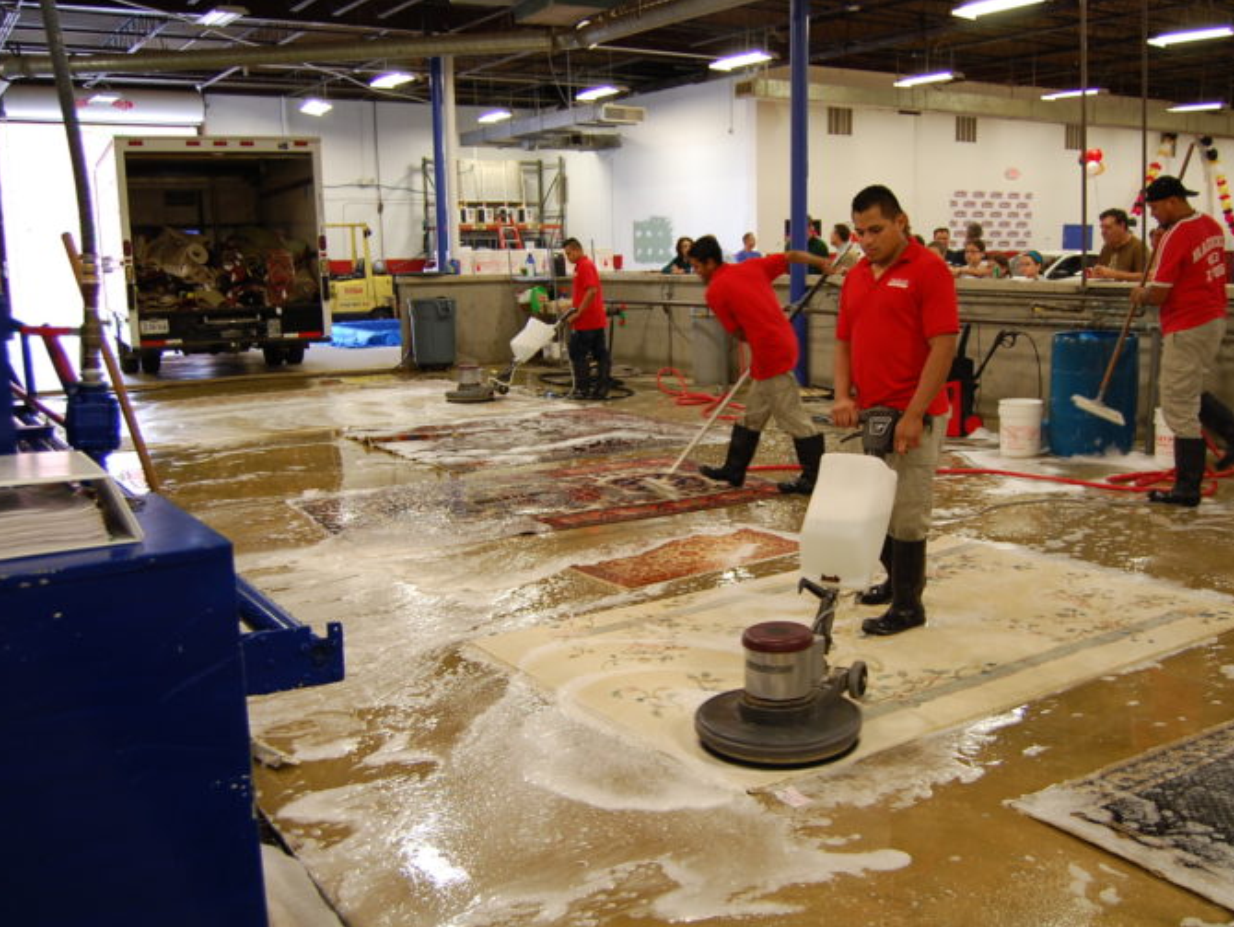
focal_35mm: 33
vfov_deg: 43.0
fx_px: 1177
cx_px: 658
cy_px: 467
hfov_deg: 55.3
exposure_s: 1/60
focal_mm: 20
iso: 400
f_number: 4
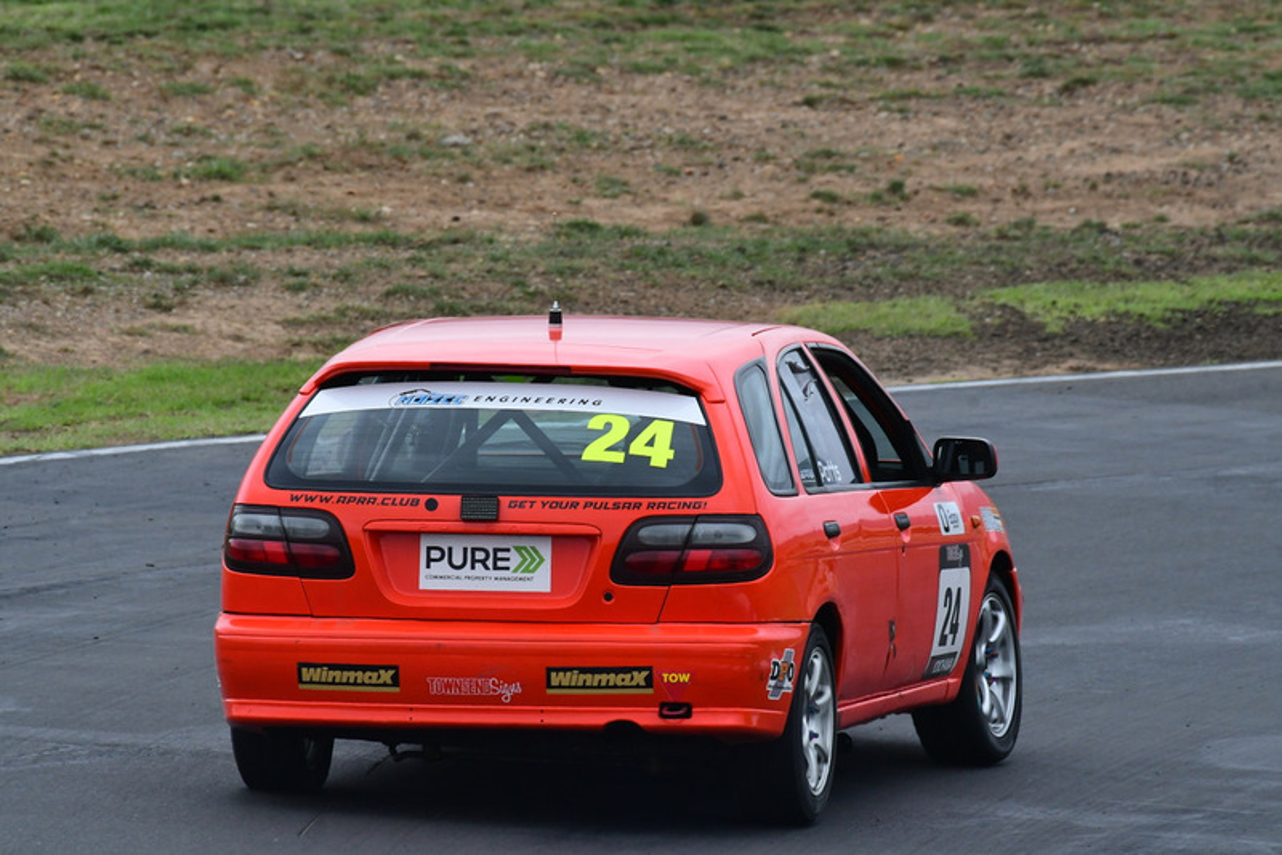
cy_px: 428
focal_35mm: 750
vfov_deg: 1.8
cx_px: 641
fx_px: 26717
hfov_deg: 2.7
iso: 1000
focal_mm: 500
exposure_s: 1/640
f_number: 11
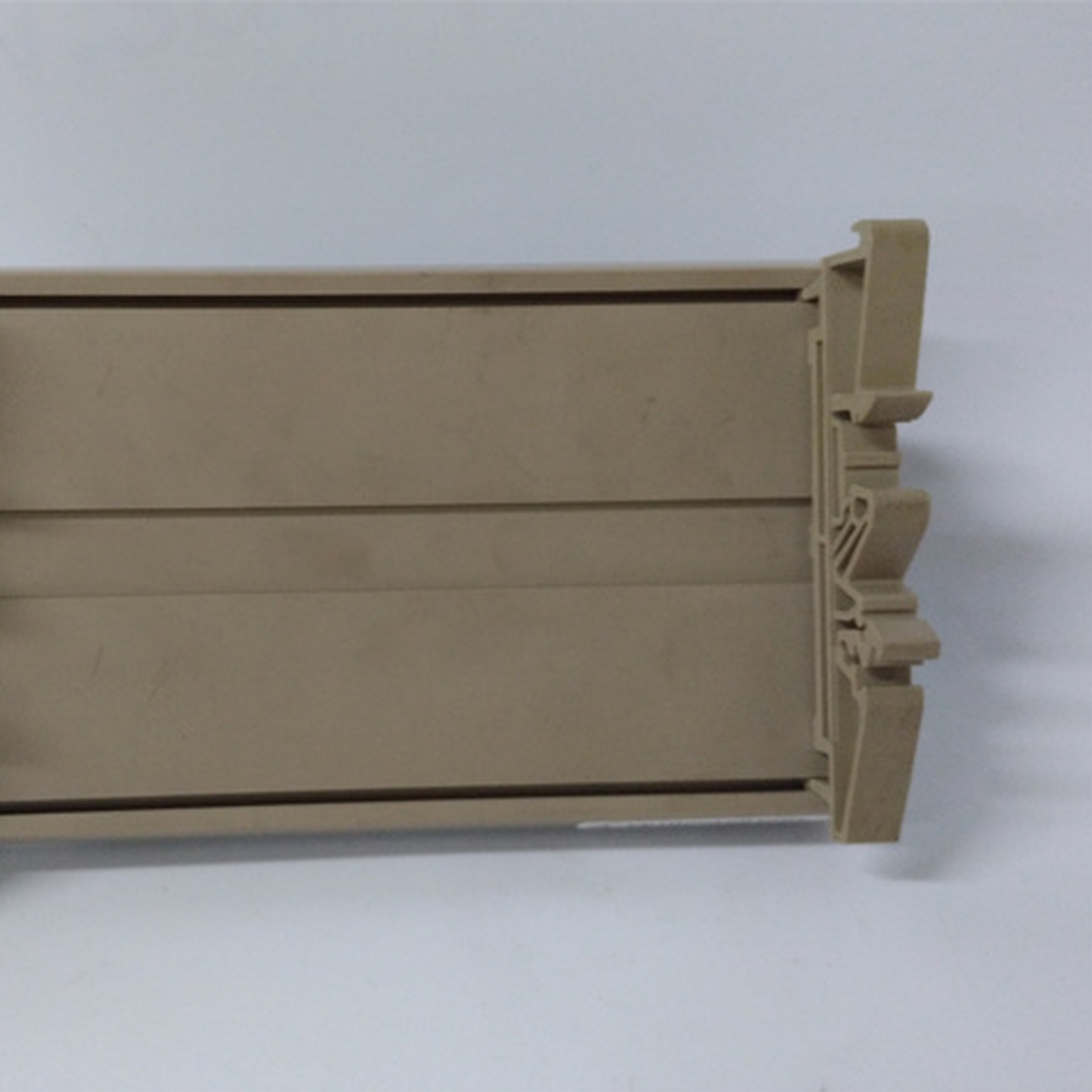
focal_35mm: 32
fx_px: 1142
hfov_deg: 50.2
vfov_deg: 51.1
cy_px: 547
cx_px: 364
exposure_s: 1/33
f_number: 2
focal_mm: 3.79
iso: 384
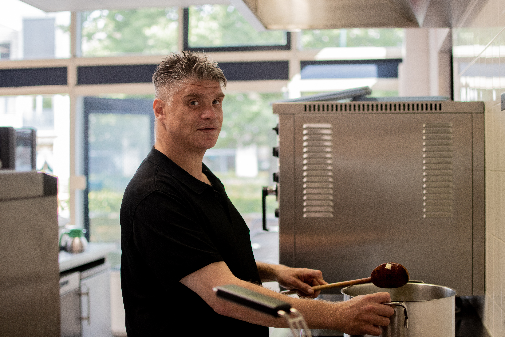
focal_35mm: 52
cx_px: 252
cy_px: 168
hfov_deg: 38.2
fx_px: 729
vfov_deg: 26.0
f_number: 1.8
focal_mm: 35
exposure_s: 1/400
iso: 640
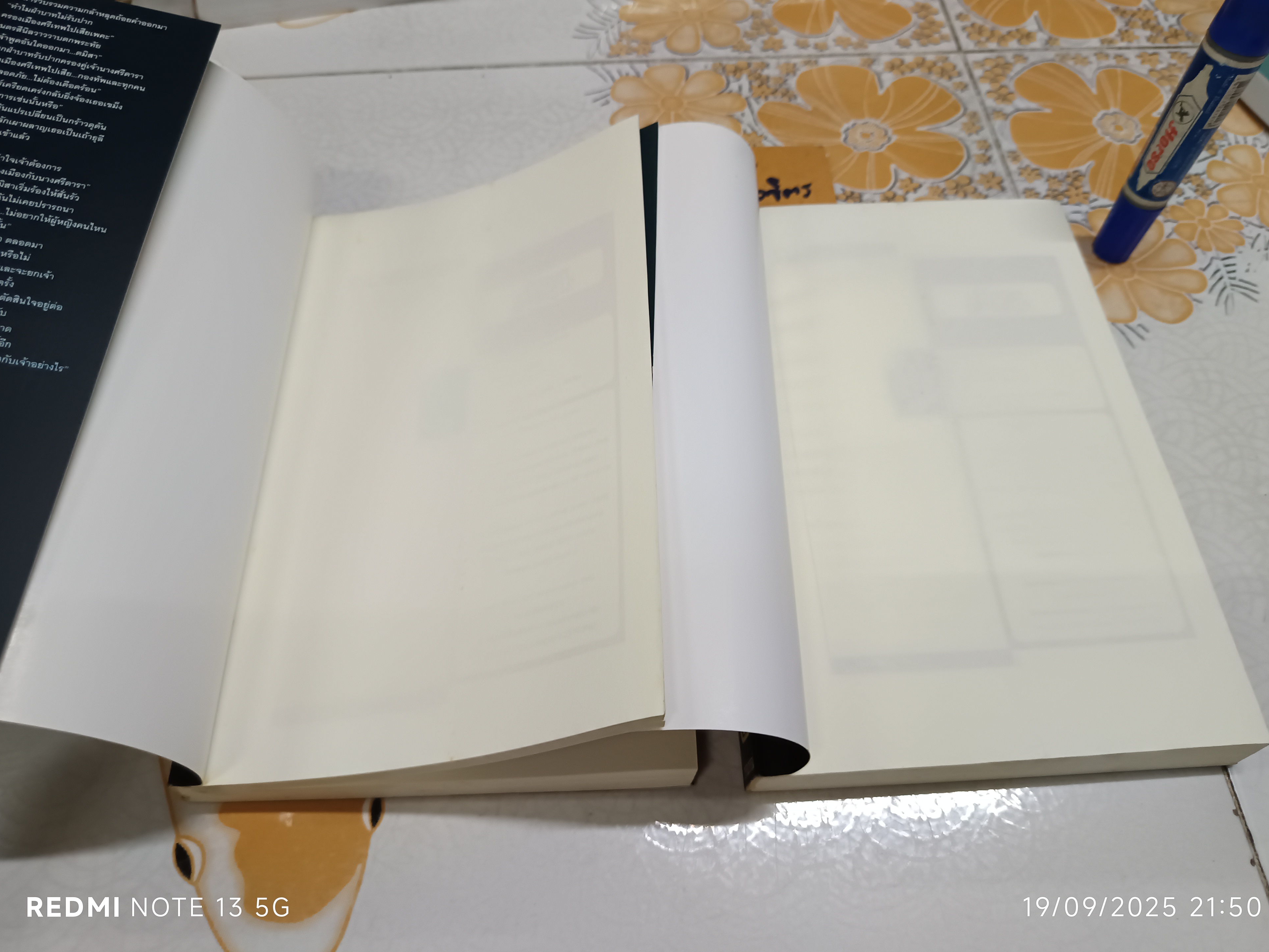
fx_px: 916
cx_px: 644
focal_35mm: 25
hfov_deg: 69.4
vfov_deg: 54.9
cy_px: 463
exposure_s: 1/50
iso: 1063
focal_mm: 5.31
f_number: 1.7
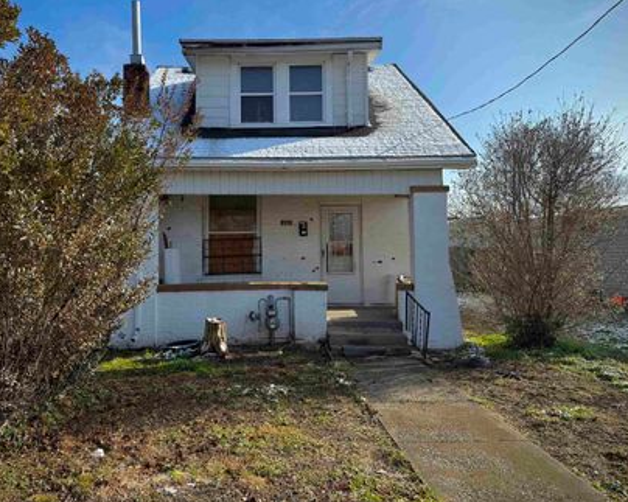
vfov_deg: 49.8
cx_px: 261
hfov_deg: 60.1
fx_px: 539
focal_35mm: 29
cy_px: 215
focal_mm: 6.76
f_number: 1.78
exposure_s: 1/3759
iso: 100
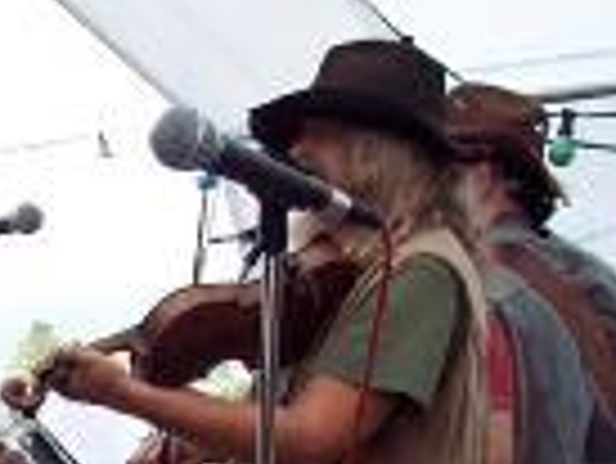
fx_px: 2529
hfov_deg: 13.2
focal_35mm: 142
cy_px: 552
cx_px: -261
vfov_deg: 10.3
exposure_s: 1/90
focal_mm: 8
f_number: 3.4
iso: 100
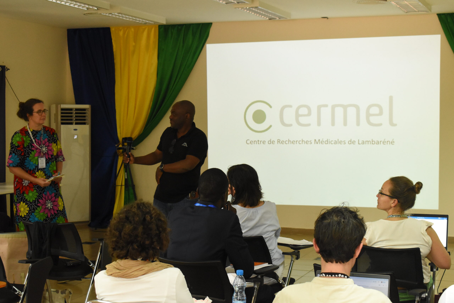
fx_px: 757
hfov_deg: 33.4
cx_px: 227
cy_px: 152
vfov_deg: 22.6
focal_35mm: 60
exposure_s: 1/100
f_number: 5.6
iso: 3200
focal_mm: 40
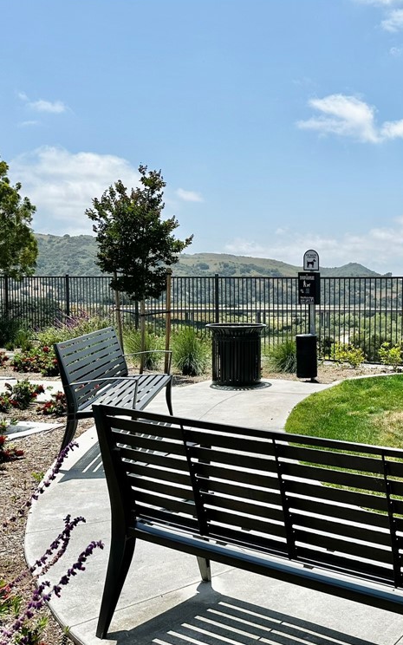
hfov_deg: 32.9
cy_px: 326
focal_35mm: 35
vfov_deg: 55.3
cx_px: 415
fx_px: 615
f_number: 1.78
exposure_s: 1/5848
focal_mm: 6.86
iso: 80
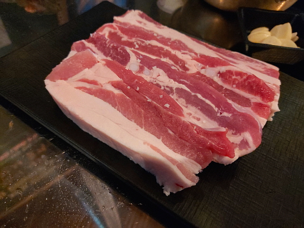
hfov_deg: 69.4
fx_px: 220
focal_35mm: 25
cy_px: 114
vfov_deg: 54.9
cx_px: 152
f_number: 2
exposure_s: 1/24
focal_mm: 4.58
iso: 640
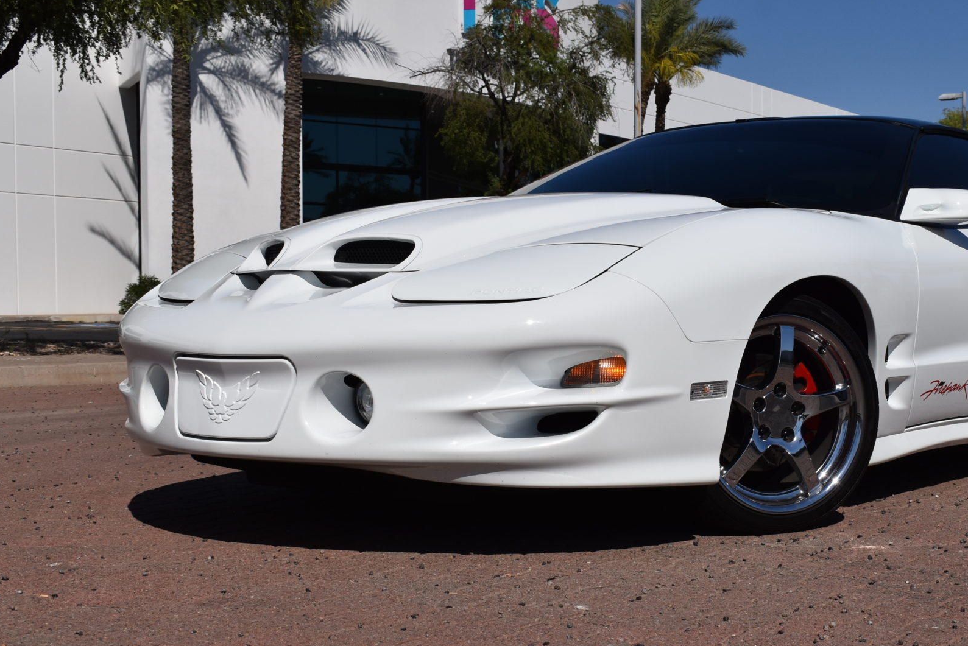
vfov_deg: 23.4
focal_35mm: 58
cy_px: 381
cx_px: 617
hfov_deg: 34.3
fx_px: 1560
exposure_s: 1/1600
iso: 200
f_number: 10
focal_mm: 30
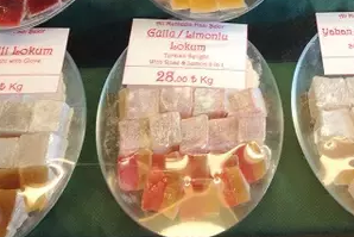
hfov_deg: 28.9
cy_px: -25
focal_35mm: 69
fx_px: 679
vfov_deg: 19.0
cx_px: 253
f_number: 2.4
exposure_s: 1/20
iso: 50
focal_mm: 4.12
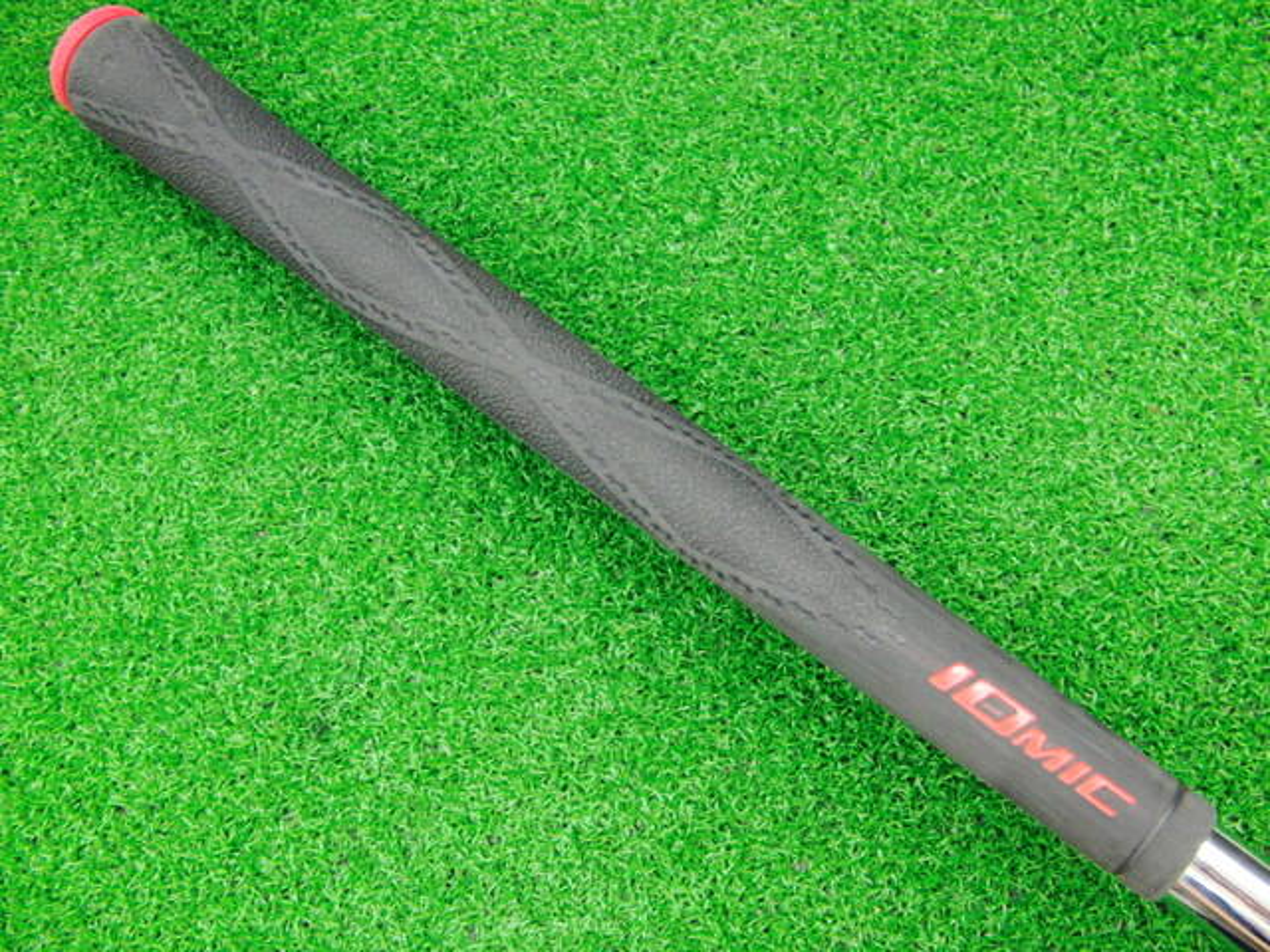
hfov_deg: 50.1
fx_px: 1357
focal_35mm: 37
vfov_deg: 38.7
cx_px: 635
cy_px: 476
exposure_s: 1/20
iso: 400
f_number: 3.6
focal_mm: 6.42
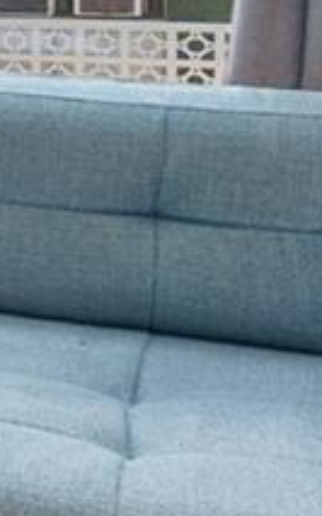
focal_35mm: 115
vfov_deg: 17.0
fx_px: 1616
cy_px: -165
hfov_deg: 6.2
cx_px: -1332
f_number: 8
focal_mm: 10
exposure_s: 1/25
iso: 160
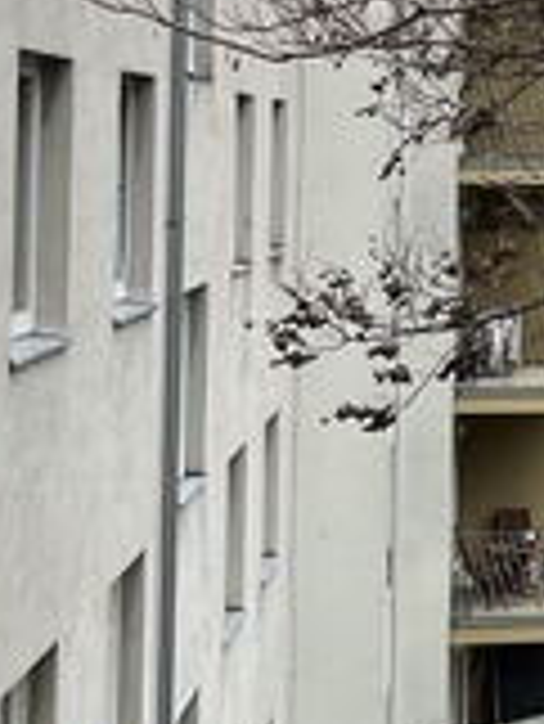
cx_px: 1160
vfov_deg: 15.7
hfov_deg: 10.7
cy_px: 72
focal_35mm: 124
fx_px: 2595
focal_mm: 5.1
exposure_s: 1/1325
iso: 50
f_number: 1.6
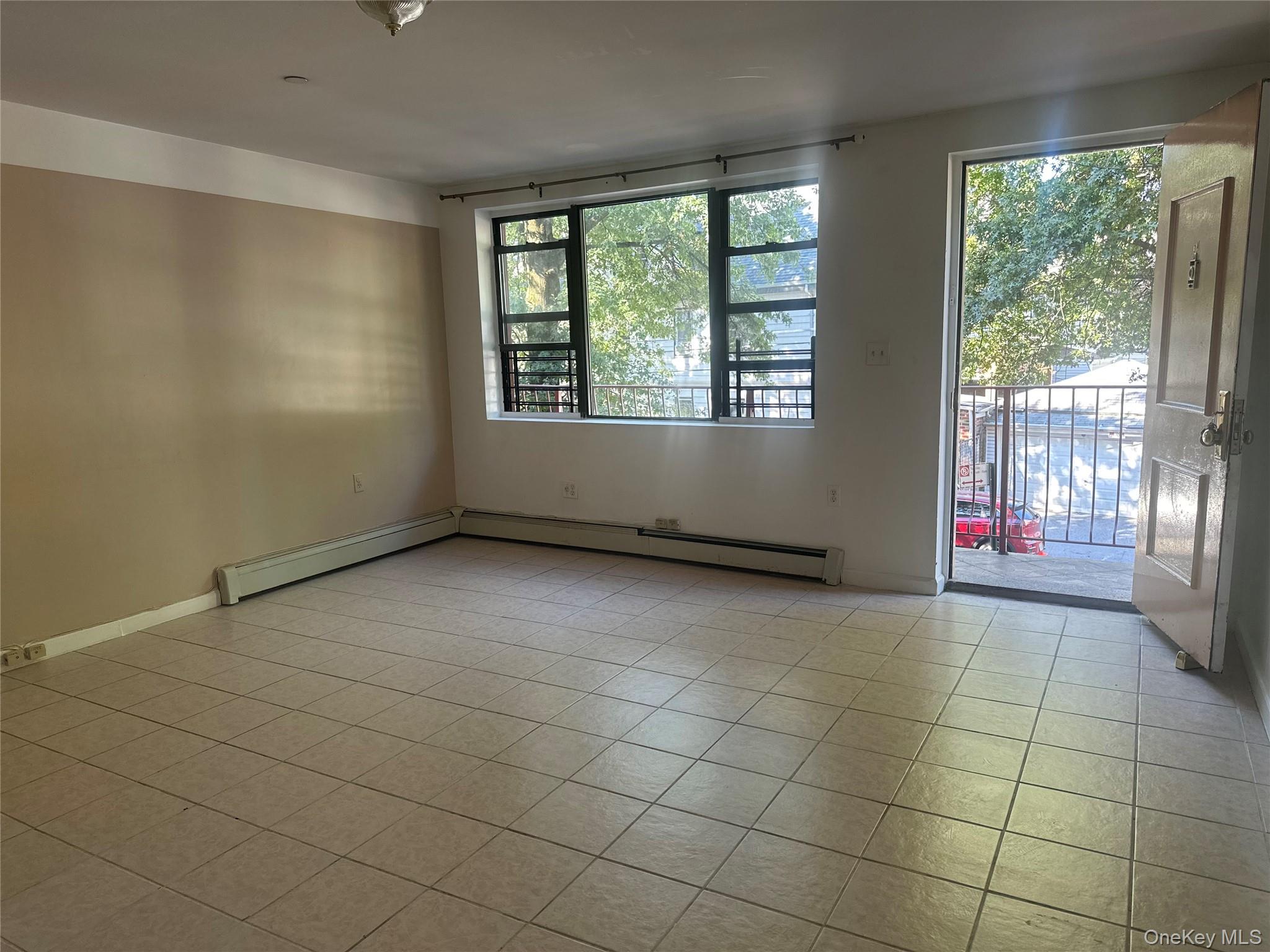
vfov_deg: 56.8
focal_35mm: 24
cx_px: 635
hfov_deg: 71.6
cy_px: 476
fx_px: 881
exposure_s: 1/121
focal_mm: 6.86
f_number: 1.78
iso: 125
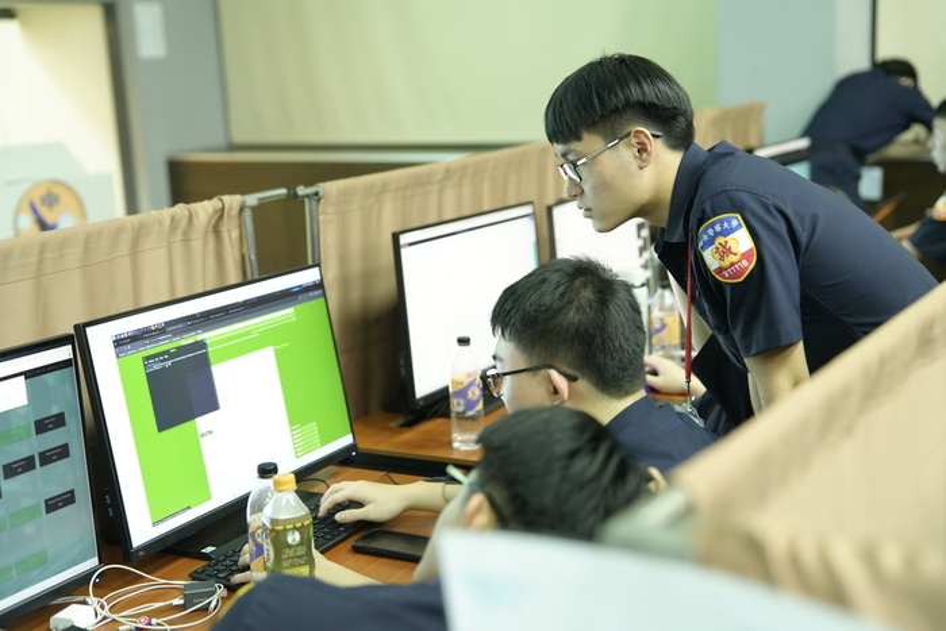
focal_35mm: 51
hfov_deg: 38.9
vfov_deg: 26.5
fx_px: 1340
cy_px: 316
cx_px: 473
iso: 4000
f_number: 2.8
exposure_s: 1/125
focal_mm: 51
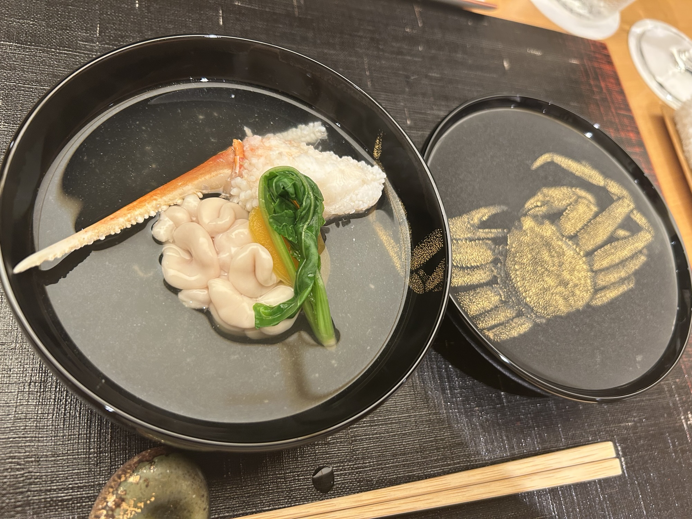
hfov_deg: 67.3
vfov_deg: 53.1
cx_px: 346
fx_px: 520
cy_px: 260
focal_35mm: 26
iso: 160
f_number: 1.5
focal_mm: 5.7
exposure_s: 1/50
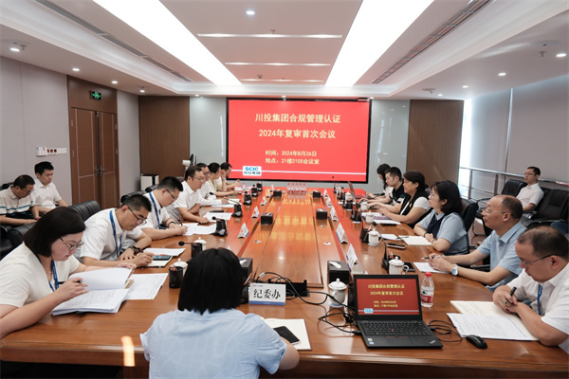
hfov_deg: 73.7
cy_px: 190
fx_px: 379
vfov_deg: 53.1
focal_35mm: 24
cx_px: 284
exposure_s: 1/30
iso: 800
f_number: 6.4
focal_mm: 16
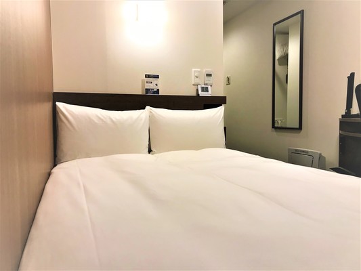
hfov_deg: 63.4
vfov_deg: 49.8
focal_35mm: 28
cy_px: 136
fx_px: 292
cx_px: 180
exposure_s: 1/33
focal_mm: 3.99
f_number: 1.8
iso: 40
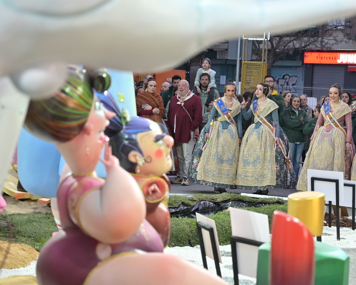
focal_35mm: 97
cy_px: 145
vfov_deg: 15.9
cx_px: 224
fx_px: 1022
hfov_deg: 19.7
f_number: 4
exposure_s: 1/200
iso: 1250
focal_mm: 70
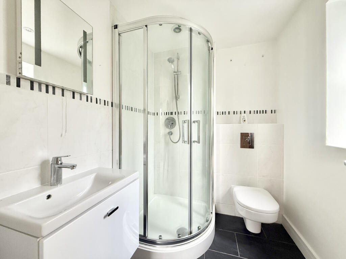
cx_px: 173
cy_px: 130
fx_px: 140
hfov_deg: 102.1
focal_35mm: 14
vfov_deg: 85.7
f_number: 2.2
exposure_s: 1/99
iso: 200
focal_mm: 2.22
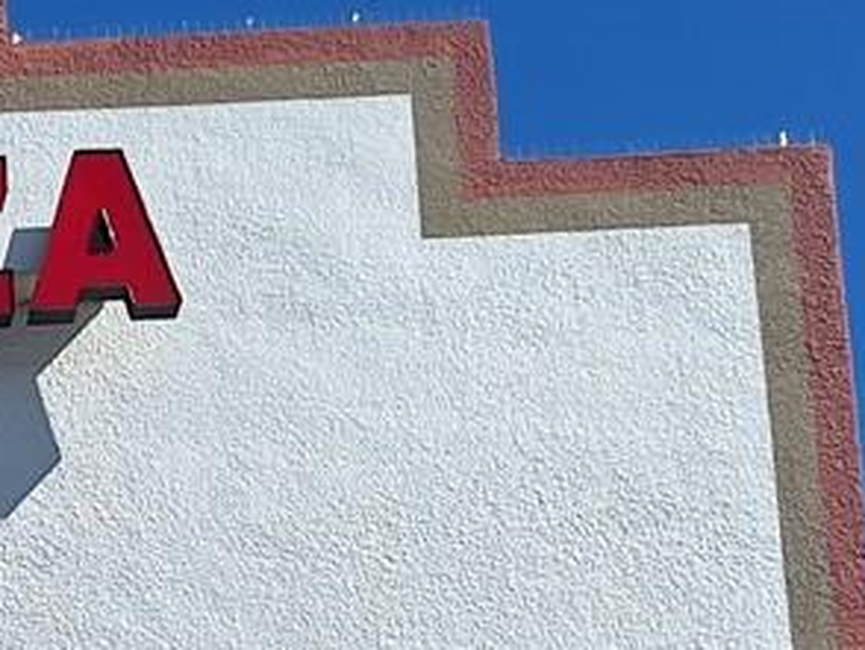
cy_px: 1456
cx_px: -633
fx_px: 3126
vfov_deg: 10.5
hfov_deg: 14.2
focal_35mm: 125
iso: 40
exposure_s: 1/2801
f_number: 1.8
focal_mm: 5.54
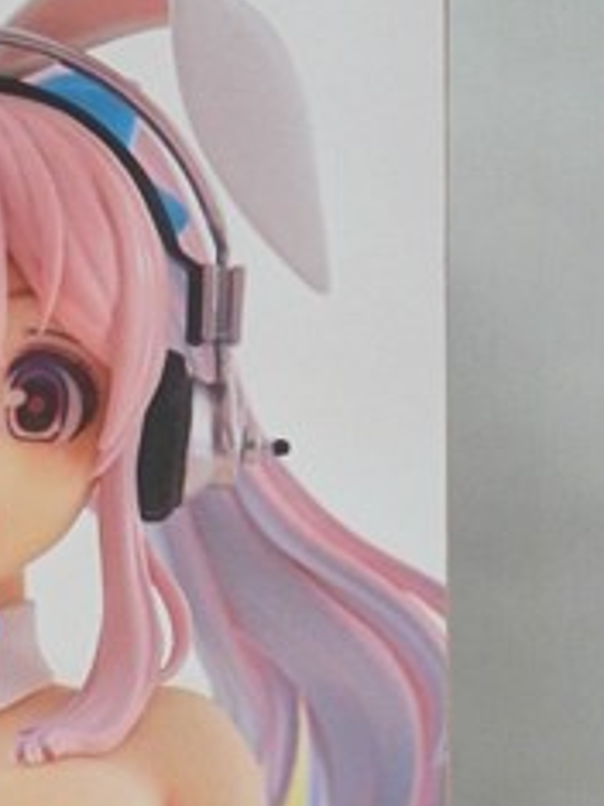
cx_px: -110
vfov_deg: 15.0
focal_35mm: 126
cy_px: 1026
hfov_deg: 11.5
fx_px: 2934
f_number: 3.9
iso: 200
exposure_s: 1/30
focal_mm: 6.7
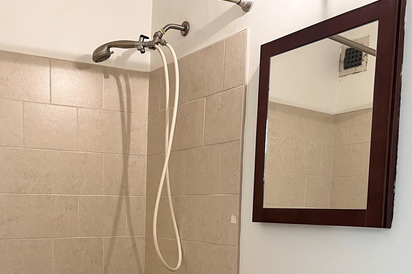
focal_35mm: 45
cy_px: 246
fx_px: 515
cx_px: 165
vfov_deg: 28.7
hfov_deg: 43.4
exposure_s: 1/60
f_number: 1.5
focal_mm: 5.7
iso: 200
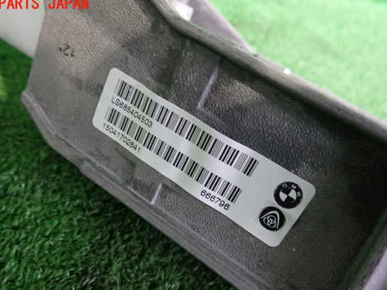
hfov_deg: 61.6
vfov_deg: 48.1
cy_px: 163
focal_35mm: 29
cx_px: 177
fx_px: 324
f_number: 2
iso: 500
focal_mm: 4.5
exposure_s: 1/30
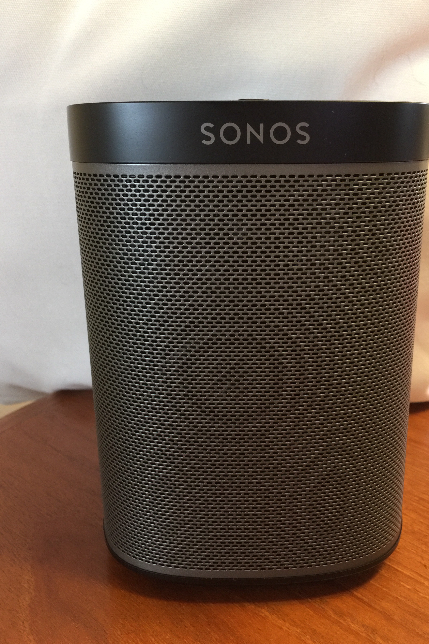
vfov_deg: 60.3
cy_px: 322
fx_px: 554
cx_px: 244
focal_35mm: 31
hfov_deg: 42.2
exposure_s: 1/10
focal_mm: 4.15
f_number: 2.2
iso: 100
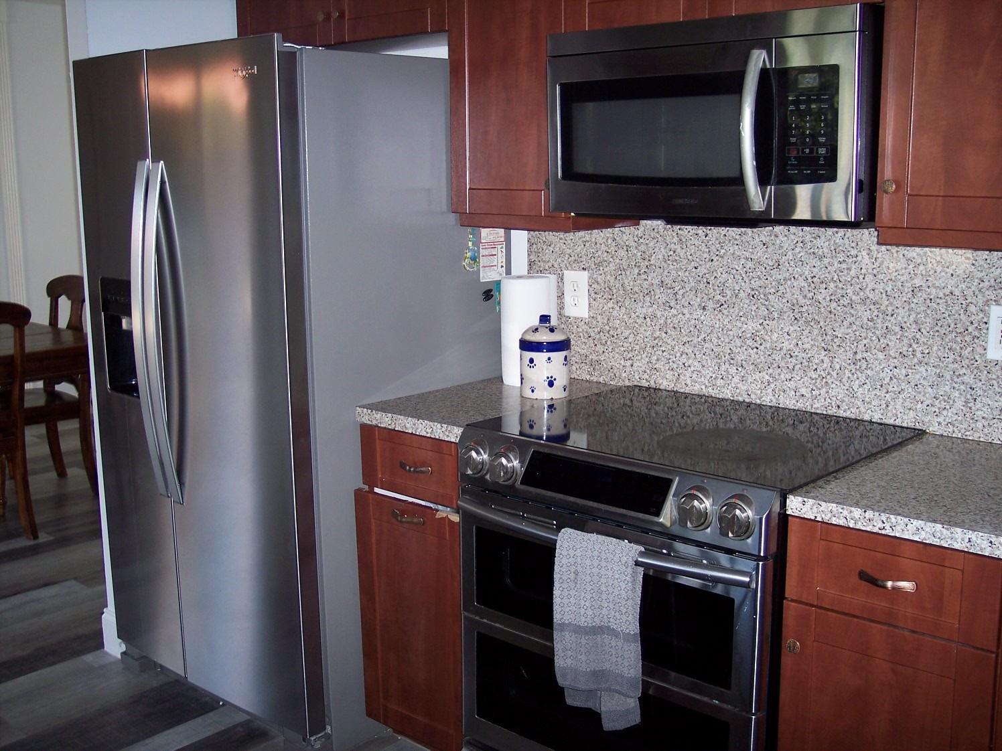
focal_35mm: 39
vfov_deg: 36.8
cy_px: 376
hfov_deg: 47.9
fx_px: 1129
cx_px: 501
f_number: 2.8
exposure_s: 1/60
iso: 100
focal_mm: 8
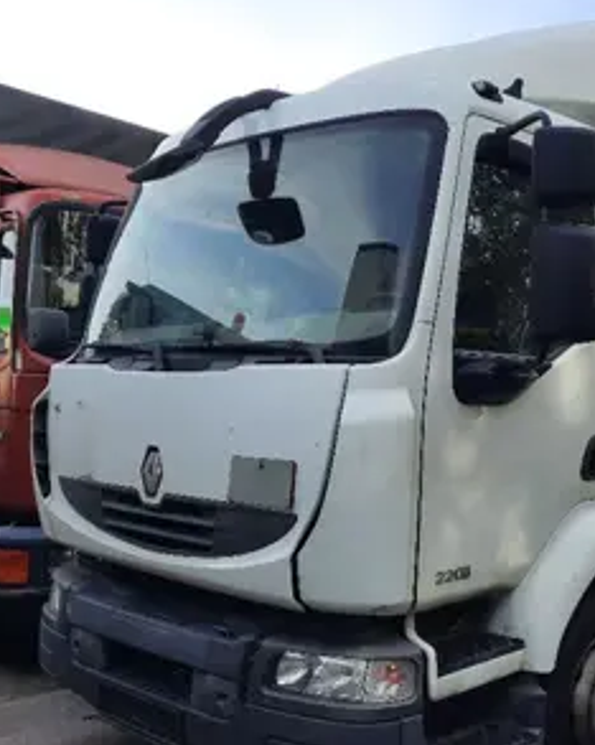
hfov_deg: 35.6
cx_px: 509
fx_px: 881
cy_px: 409
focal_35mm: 40
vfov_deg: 45.8
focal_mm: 4.6
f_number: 2
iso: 32
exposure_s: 1/401
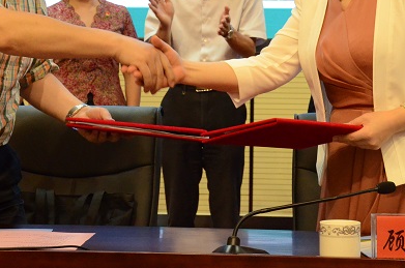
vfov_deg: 11.8
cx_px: 249
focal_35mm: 114
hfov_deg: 18.0
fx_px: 1280
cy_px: -28
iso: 2500
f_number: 6.3
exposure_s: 1/160
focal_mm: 32
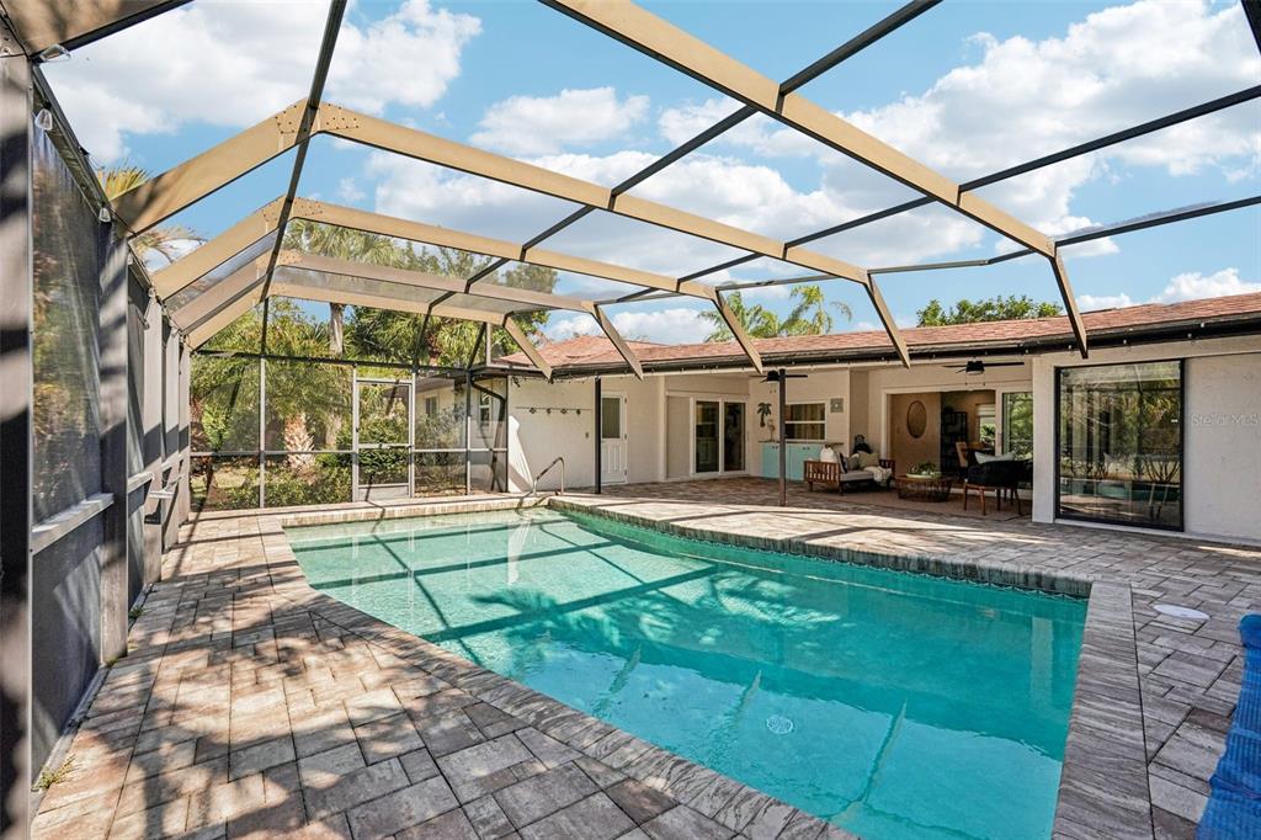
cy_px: 420
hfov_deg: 96.8
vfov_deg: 73.7
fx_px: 560
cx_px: 630
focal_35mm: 16
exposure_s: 1/500
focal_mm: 16
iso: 400
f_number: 8
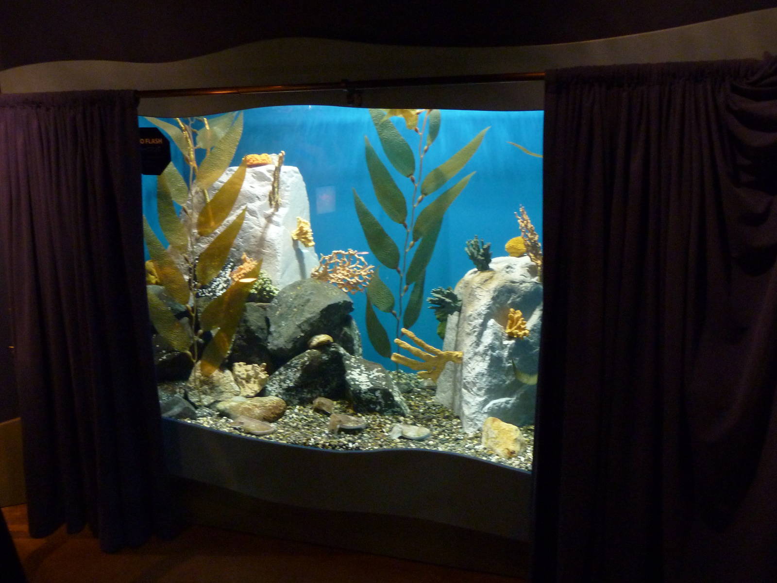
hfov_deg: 56.8
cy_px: 292
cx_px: 388
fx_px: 718
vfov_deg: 44.2
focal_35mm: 32
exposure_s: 1/5
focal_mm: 5.3
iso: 400
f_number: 3.5
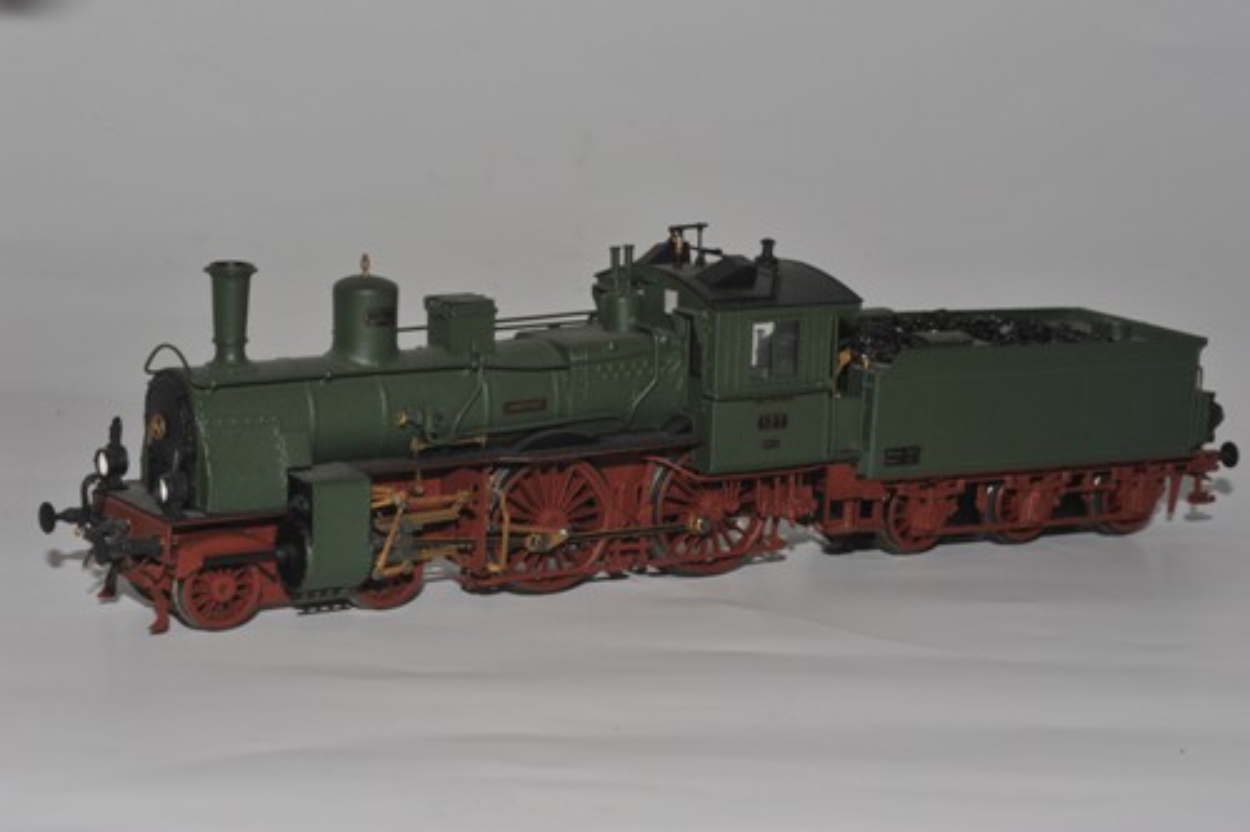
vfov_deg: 13.7
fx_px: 3471
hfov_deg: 20.4
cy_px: 416
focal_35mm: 100
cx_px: 625
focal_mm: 100
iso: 800
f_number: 32
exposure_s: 1/250
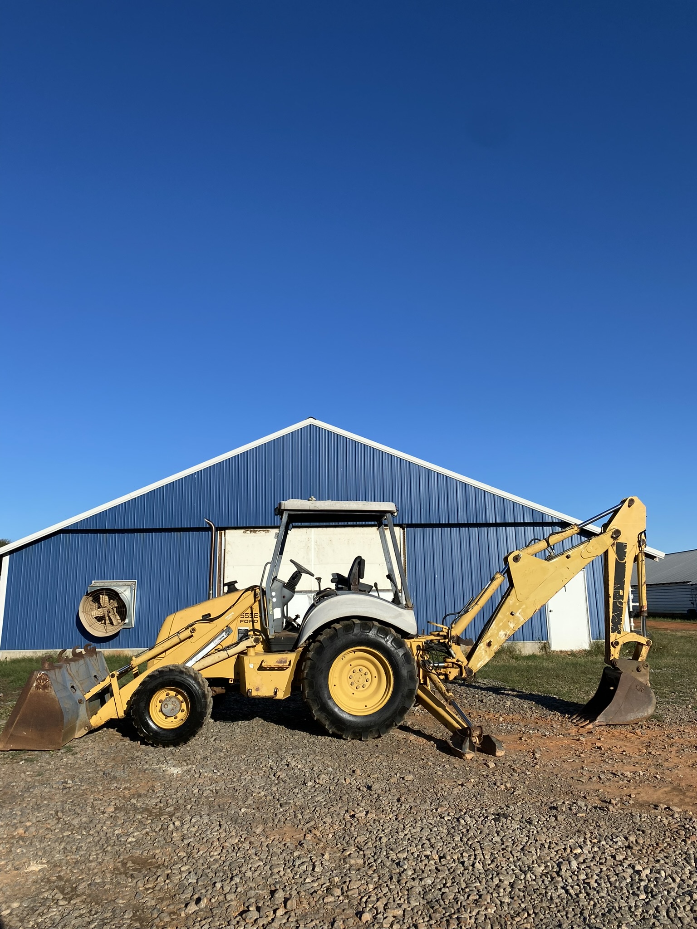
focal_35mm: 26
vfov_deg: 67.3
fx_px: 698
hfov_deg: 53.1
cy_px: 464
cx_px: 348
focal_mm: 4.25
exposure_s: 1/4115
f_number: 1.8
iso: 32
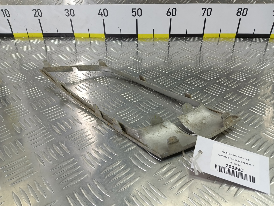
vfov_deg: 58.9
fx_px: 182
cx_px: 137
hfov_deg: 73.9
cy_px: 103
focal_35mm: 23
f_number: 1.6
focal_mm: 4.11
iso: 99
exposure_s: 1/50
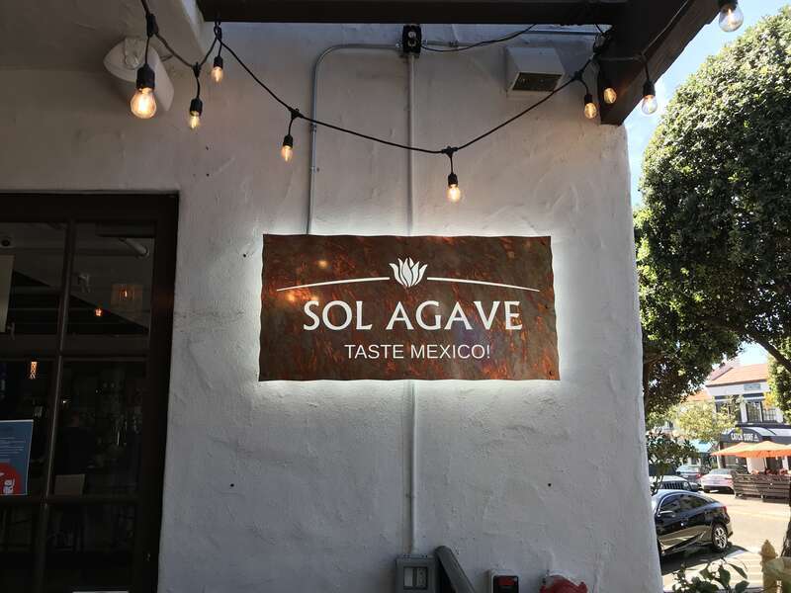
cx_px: 396
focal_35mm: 28
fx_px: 640
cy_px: 296
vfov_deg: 49.7
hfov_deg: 63.4
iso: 20
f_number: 1.8
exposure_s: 1/433
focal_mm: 3.99
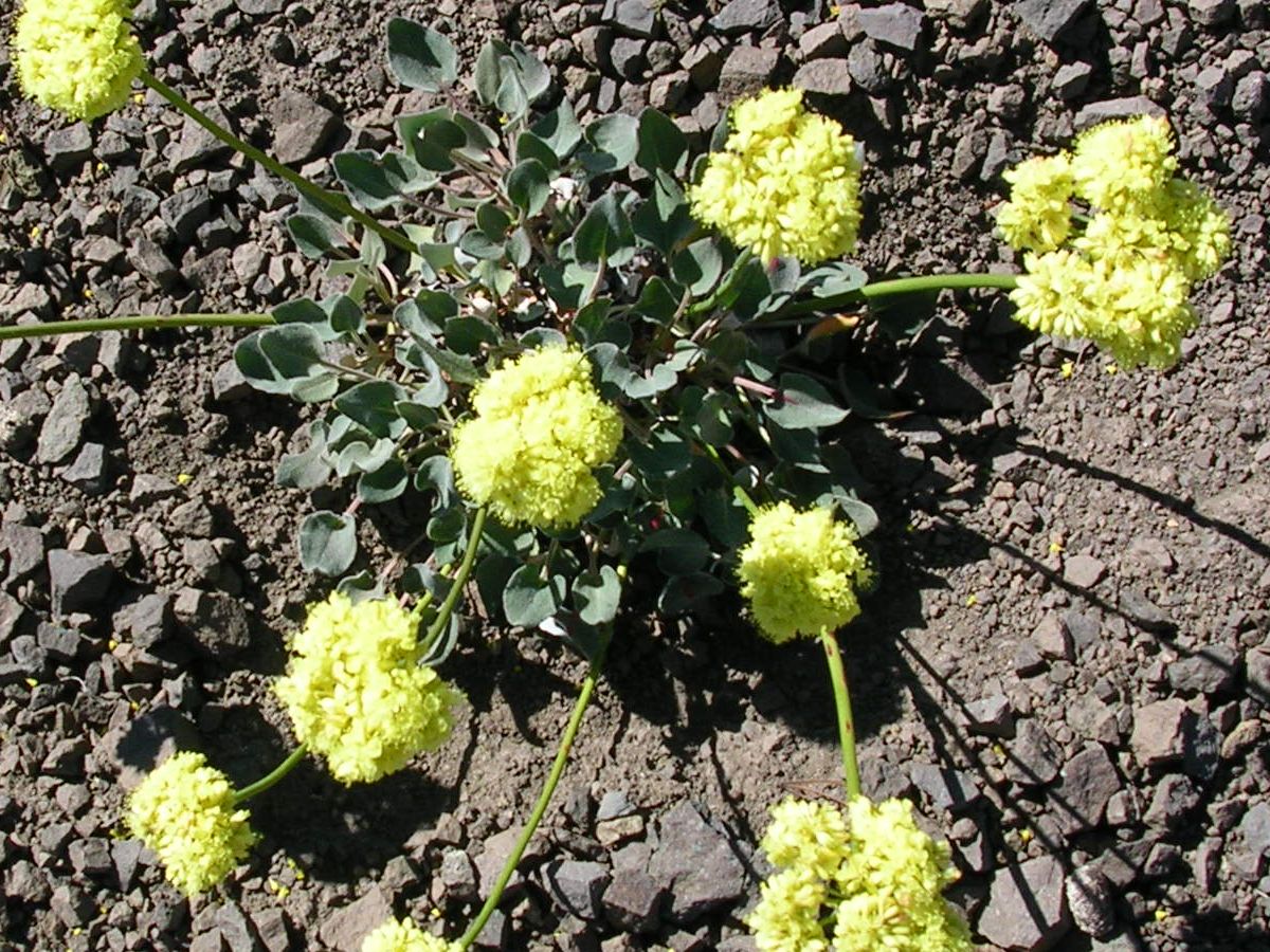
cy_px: 476
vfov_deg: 37.7
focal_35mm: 38
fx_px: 1394
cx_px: 635
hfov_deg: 49.0
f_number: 5.6
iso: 50
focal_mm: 5.8
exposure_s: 1/246
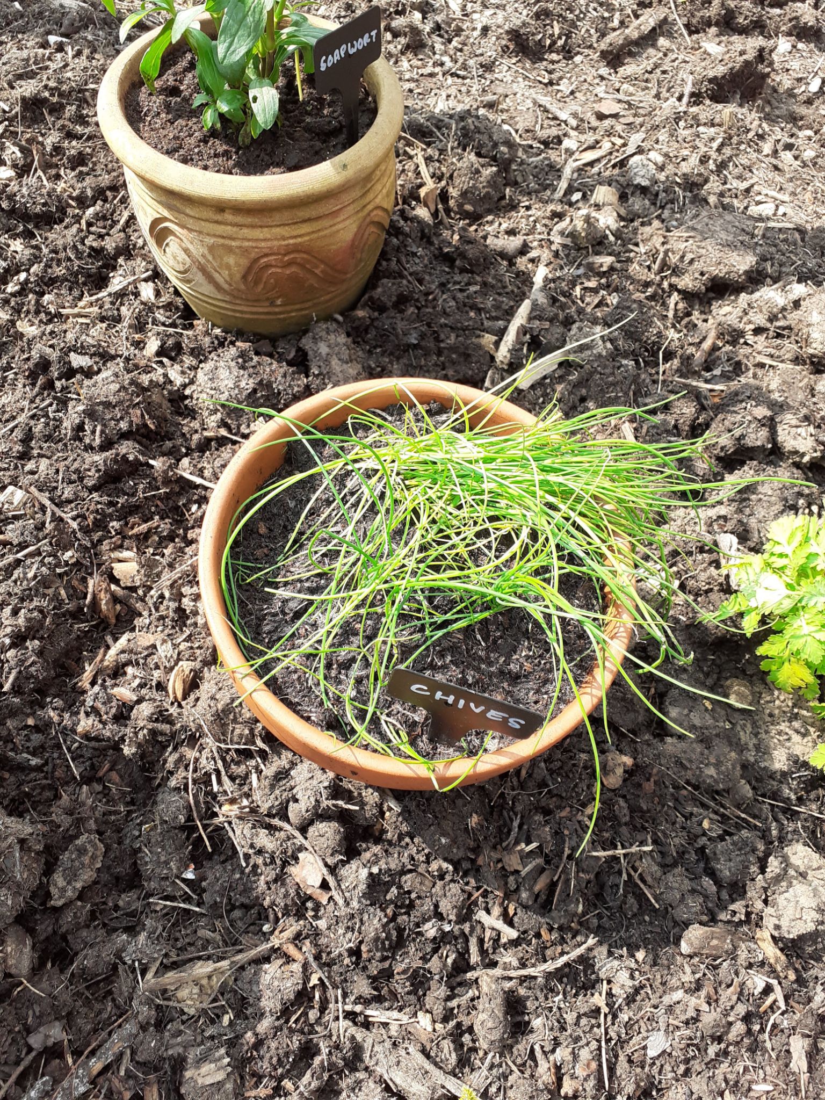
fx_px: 858
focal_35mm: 27
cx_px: 412
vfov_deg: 65.3
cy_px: 550
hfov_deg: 51.4
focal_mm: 3.6
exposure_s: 1/375
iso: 40
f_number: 1.9
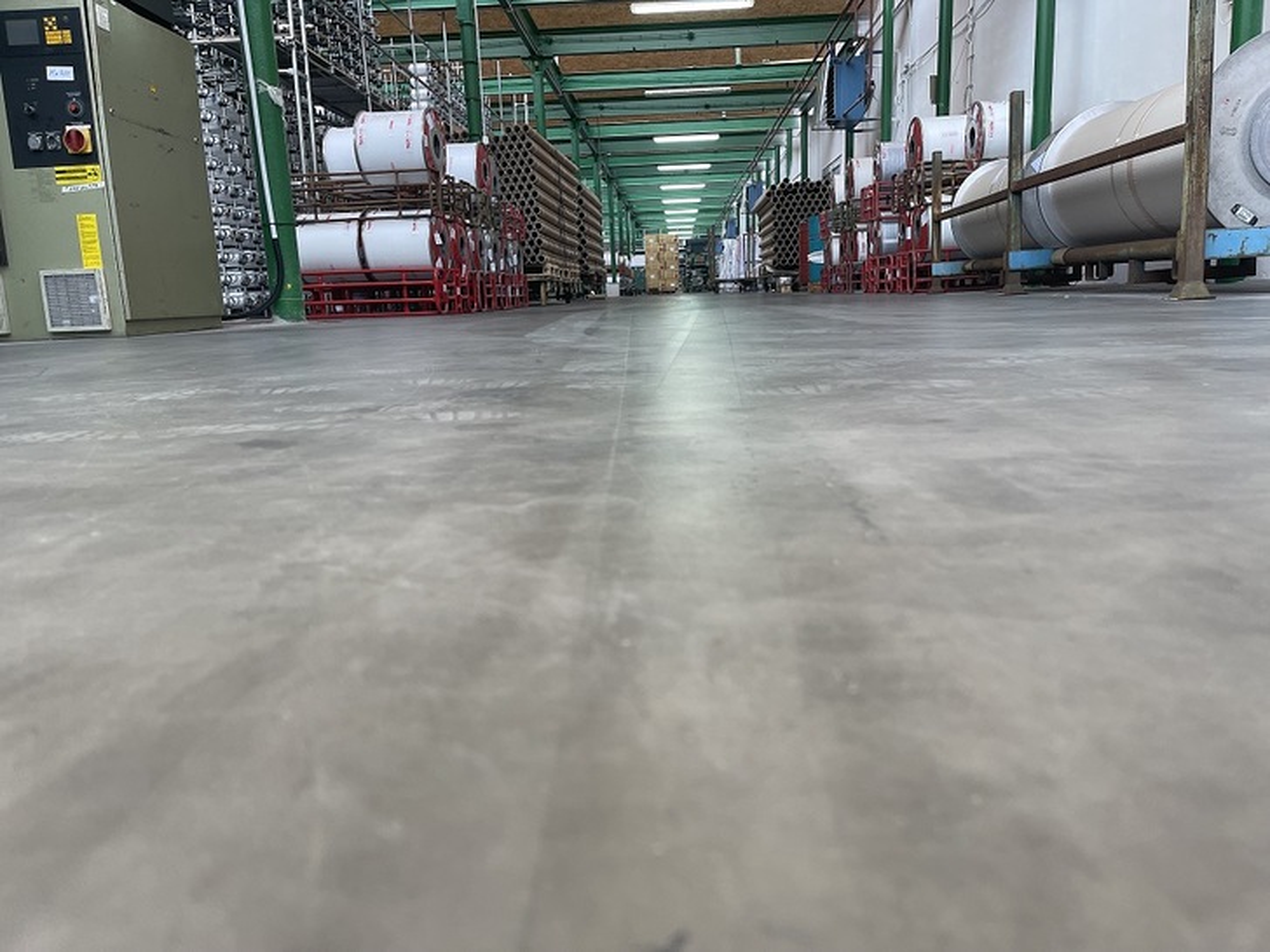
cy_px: 476
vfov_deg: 53.1
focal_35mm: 26
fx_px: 954
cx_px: 635
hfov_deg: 67.3
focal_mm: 5.1
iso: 64
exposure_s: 1/100
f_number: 1.6
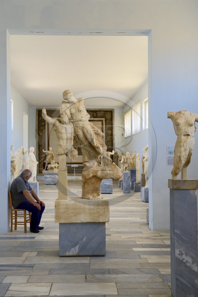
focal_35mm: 55
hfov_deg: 24.6
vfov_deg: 36.3
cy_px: 148
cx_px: 99
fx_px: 454
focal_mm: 55
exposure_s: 1/320
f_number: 5.6
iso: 800
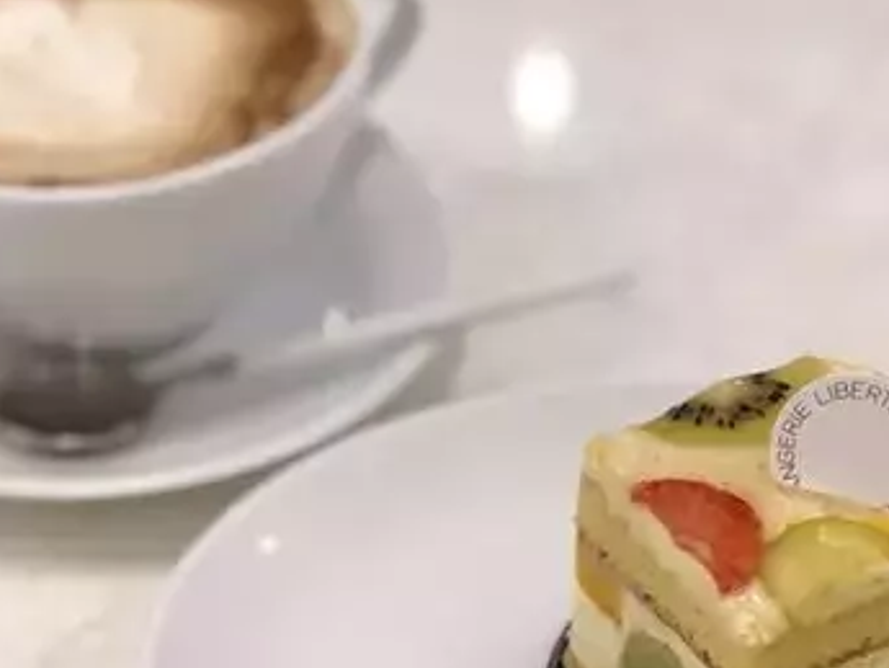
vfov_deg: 14.9
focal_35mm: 99
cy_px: 433
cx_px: 425
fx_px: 2543
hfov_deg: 19.8
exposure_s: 1/30
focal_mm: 6.6
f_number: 2.8
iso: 100
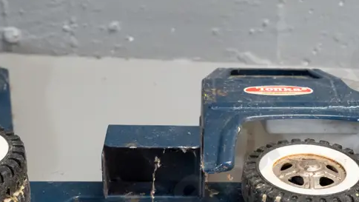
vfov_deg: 12.9
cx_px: 167
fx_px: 876
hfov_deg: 23.2
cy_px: 215
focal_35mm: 92
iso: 3200
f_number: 5.6
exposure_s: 1/80
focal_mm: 20
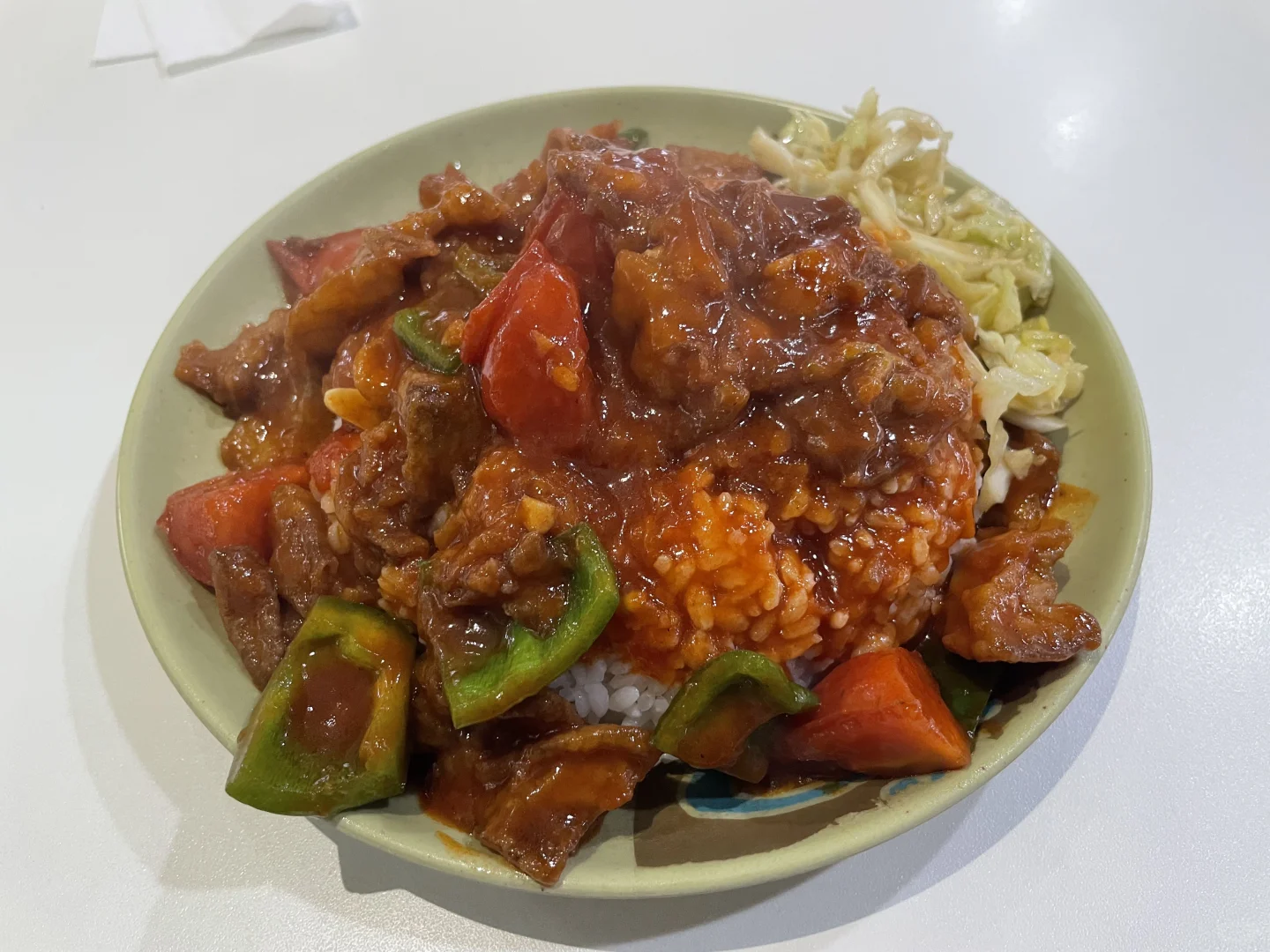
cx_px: 635
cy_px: 476
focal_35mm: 26
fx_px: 954
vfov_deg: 53.1
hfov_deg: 67.3
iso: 250
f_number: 1.6
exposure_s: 1/50
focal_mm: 4.2
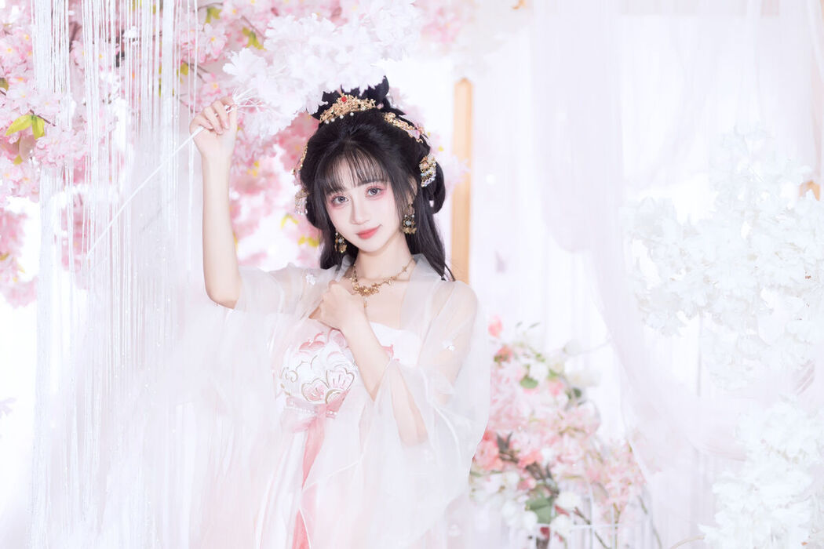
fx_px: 1945
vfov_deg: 16.1
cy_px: 274
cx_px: 412
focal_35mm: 85
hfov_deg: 23.9
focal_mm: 85
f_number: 1.4
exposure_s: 1/400
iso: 200
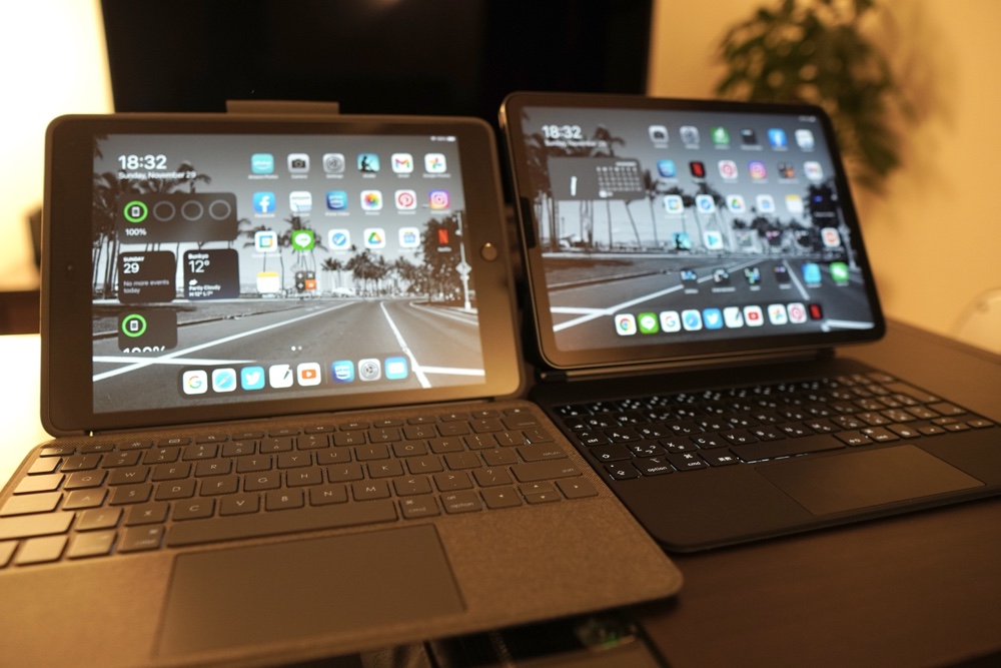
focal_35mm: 24
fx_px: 667
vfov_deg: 53.1
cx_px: 500
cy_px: 334
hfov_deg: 73.7
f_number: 2
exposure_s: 1/60
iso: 640
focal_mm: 16
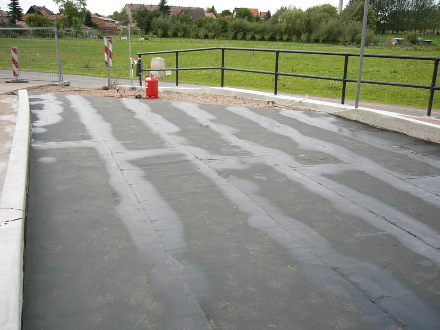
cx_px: 220
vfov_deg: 40.7
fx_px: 445
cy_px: 165
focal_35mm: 35
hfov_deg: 52.6
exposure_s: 1/320
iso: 50
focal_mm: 5.8
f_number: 2.8
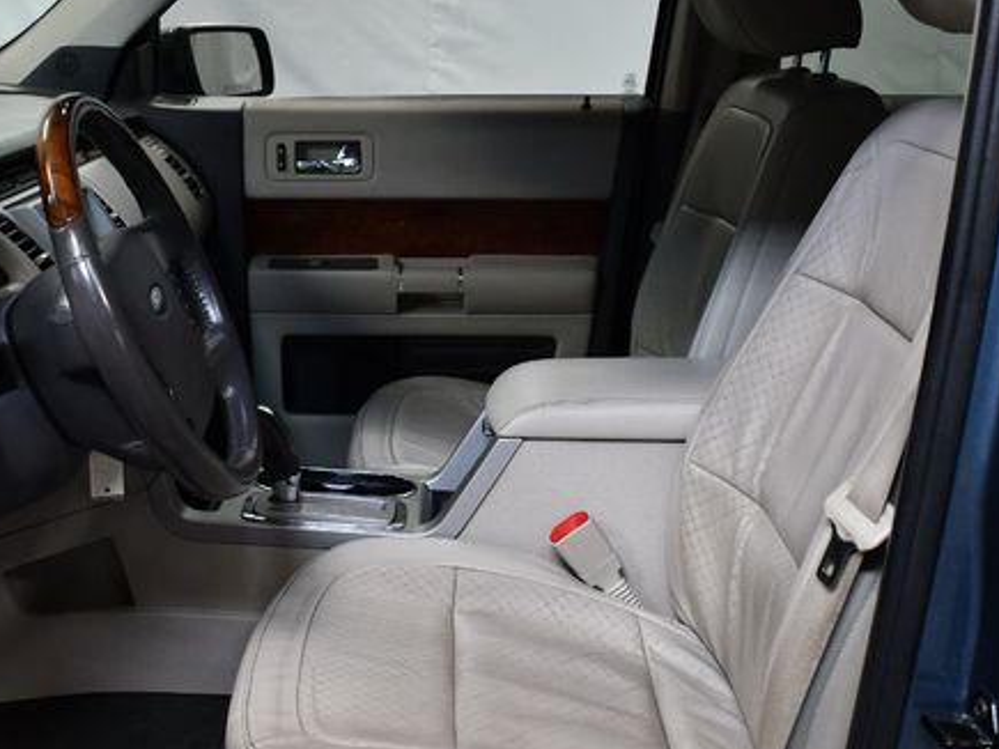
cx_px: 478
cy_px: 470
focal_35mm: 51
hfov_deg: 37.5
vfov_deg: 28.4
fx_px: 1471
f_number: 3.5
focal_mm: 18
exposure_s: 1/125
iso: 1000
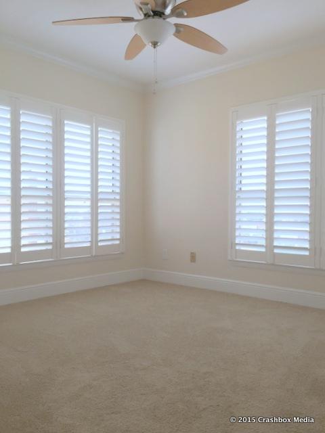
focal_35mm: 29
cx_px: 162
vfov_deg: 61.7
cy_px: 216
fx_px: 363
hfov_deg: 48.2
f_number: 2.2
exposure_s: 1/316
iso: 32
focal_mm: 4.15
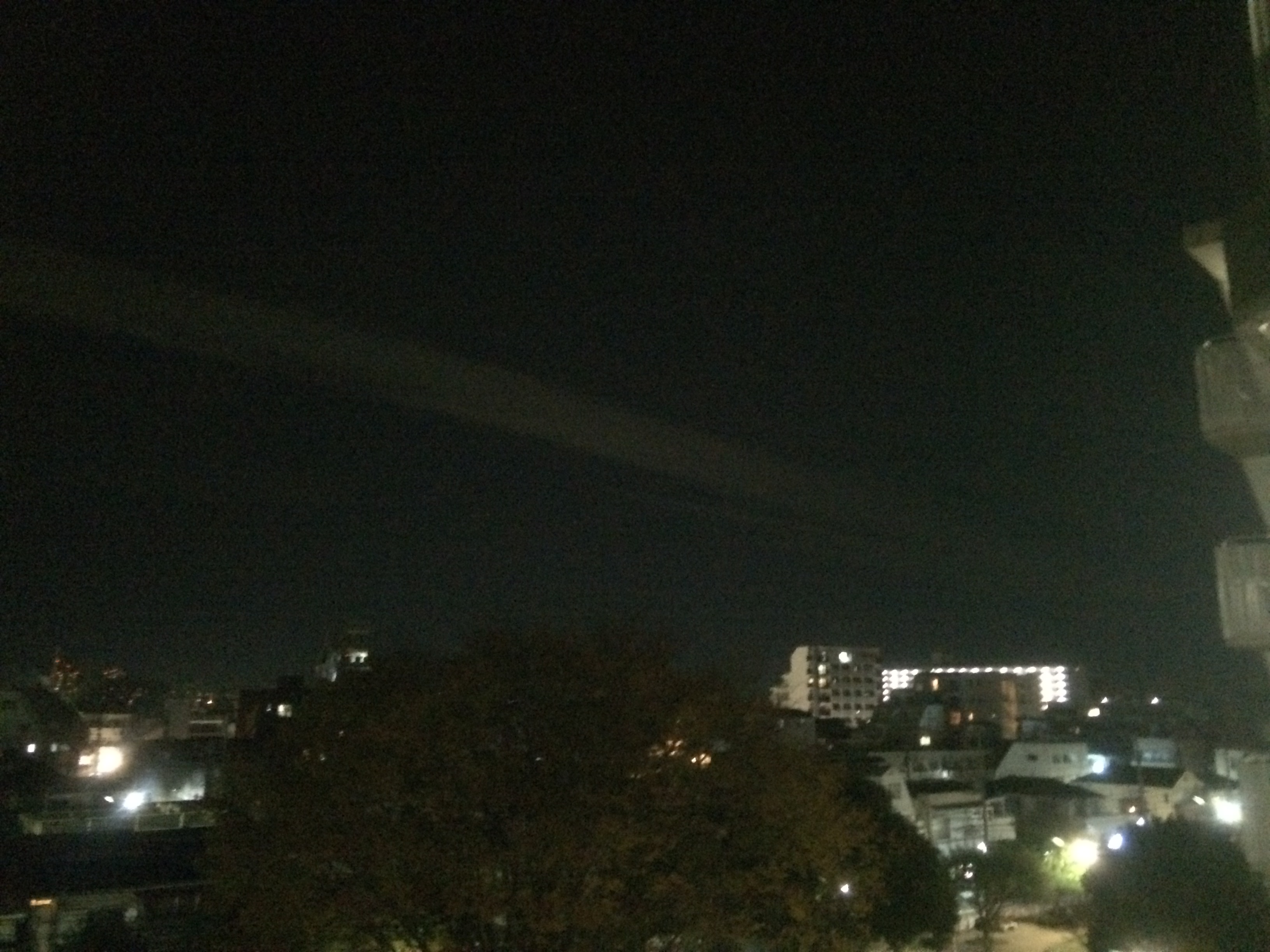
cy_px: 476
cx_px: 635
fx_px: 1064
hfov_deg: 61.7
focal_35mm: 29
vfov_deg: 48.2
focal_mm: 4.15
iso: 2000
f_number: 2.2
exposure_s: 1/15
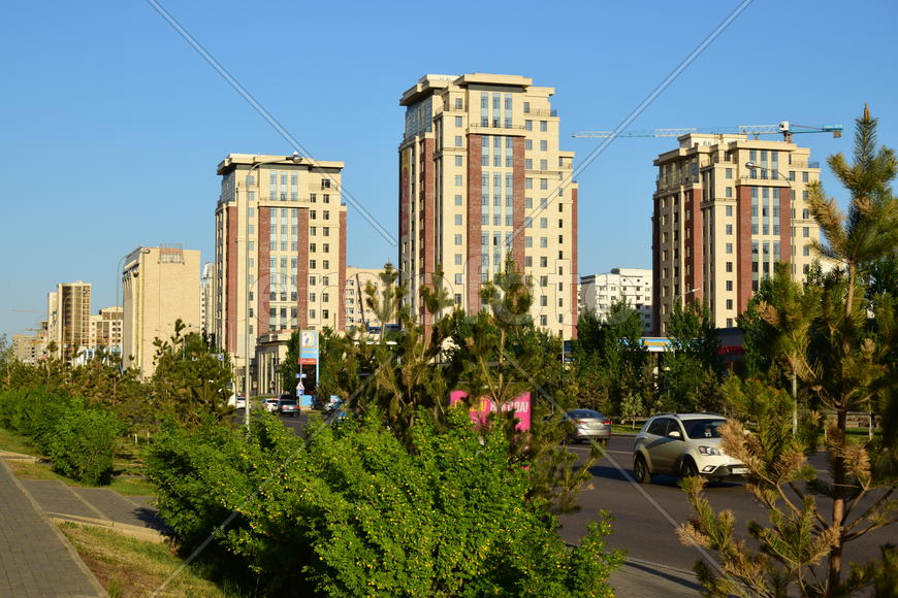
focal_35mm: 63
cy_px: 299
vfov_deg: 21.6
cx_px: 449
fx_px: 1571
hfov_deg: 31.9
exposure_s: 1/200
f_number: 9
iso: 100
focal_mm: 42
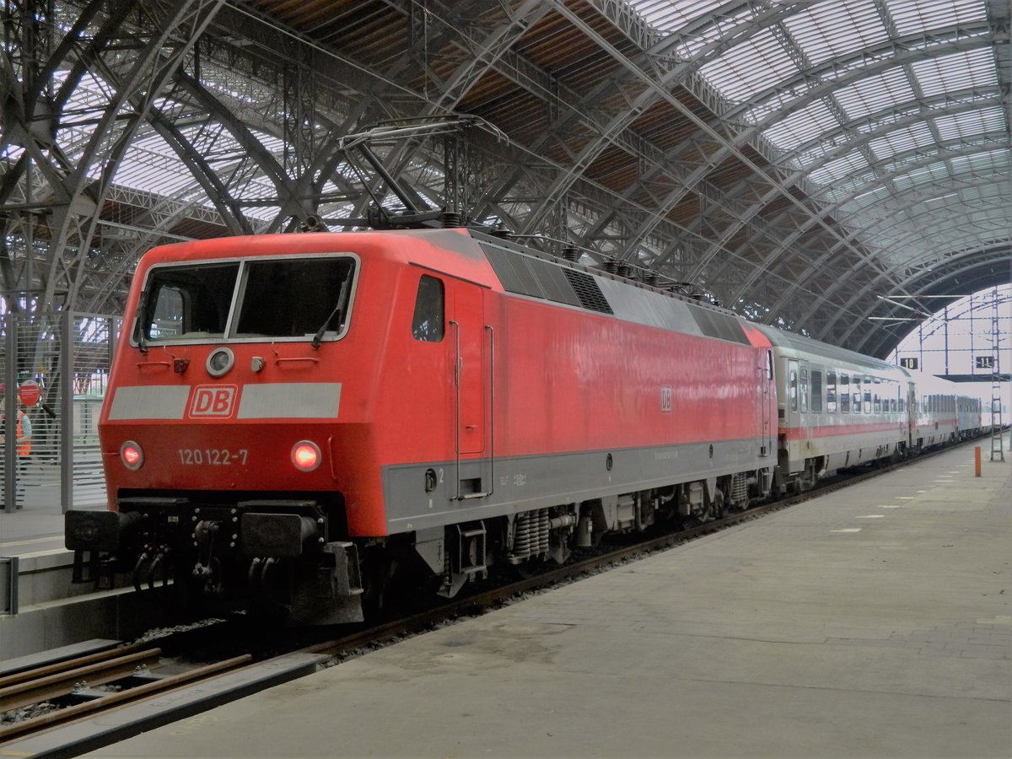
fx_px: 1374
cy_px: 380
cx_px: 506
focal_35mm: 47
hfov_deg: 40.4
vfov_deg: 30.9
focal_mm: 8.4
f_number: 3.6
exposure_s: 1/50
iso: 320
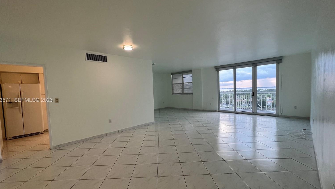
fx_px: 133
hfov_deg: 102.9
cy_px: 101
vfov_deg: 70.5
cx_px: 161
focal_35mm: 15
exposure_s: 1/120
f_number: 1.8
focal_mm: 1.57
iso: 64
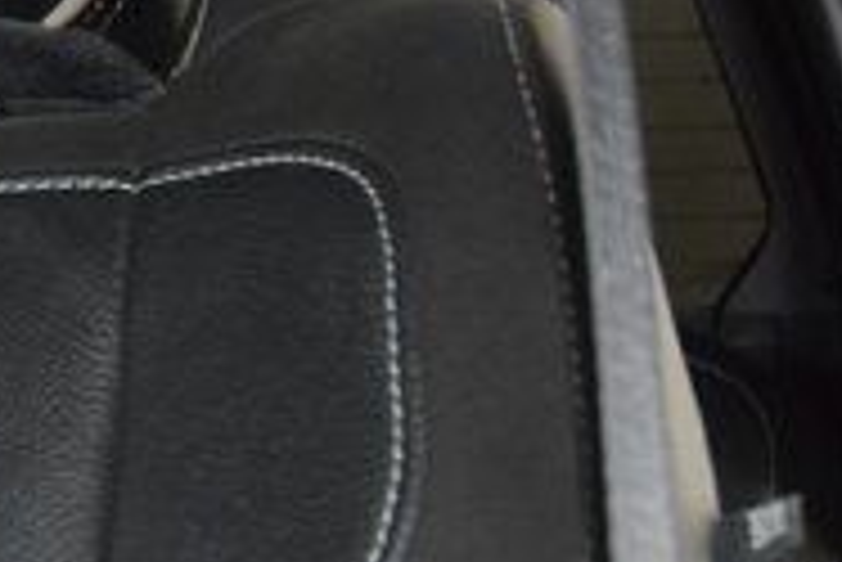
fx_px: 2879
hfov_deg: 15.1
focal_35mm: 123
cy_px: 155
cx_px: -500
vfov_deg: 11.1
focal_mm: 24
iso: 2500
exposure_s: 1/40
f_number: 3.8
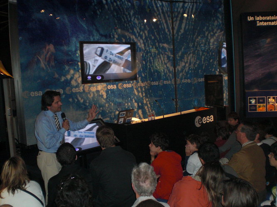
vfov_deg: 37.7
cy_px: 104
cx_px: 138
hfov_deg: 49.0
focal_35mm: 38
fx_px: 304
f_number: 3.1
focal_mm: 6.3
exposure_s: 1/60
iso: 200
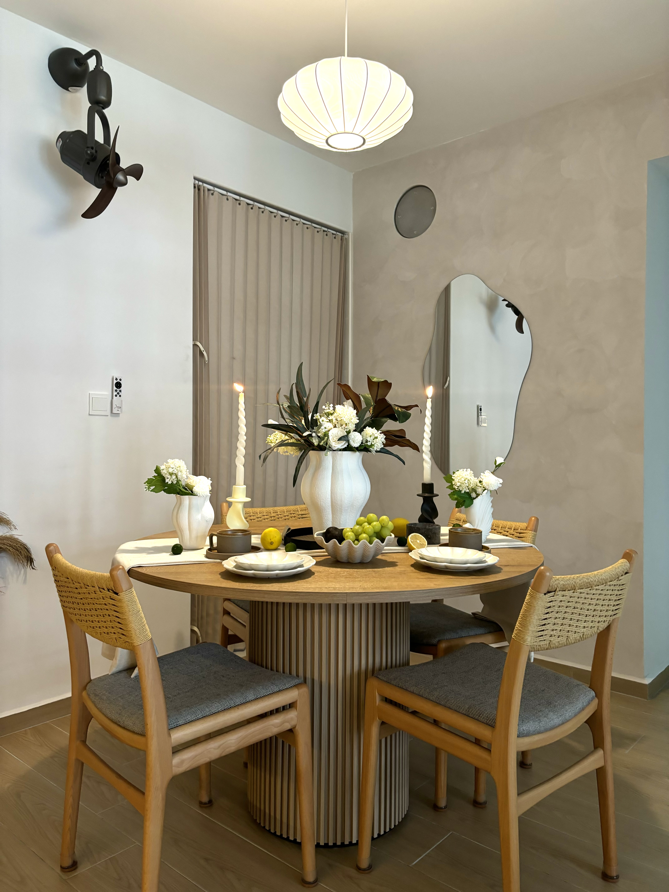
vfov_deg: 67.3
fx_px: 670
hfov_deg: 53.1
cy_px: 446
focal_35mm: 26
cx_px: 334
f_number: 1.6
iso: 200
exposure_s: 1/50
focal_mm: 5.96
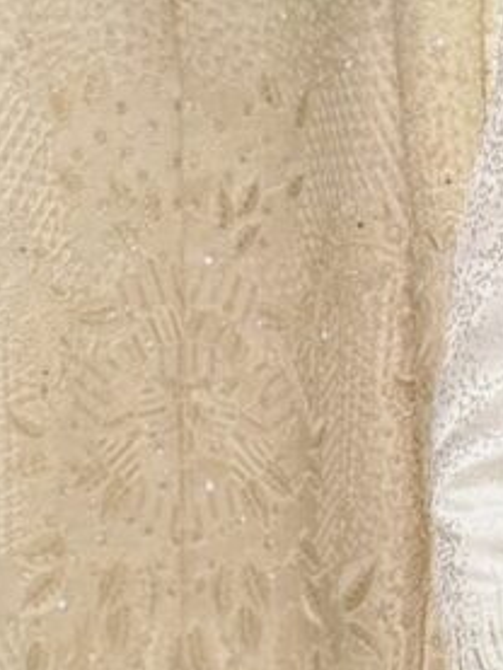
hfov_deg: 6.5
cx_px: 742
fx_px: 4356
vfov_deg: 8.7
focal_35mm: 225
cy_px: 792
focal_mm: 6.76
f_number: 1.78
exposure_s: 1/402
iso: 64
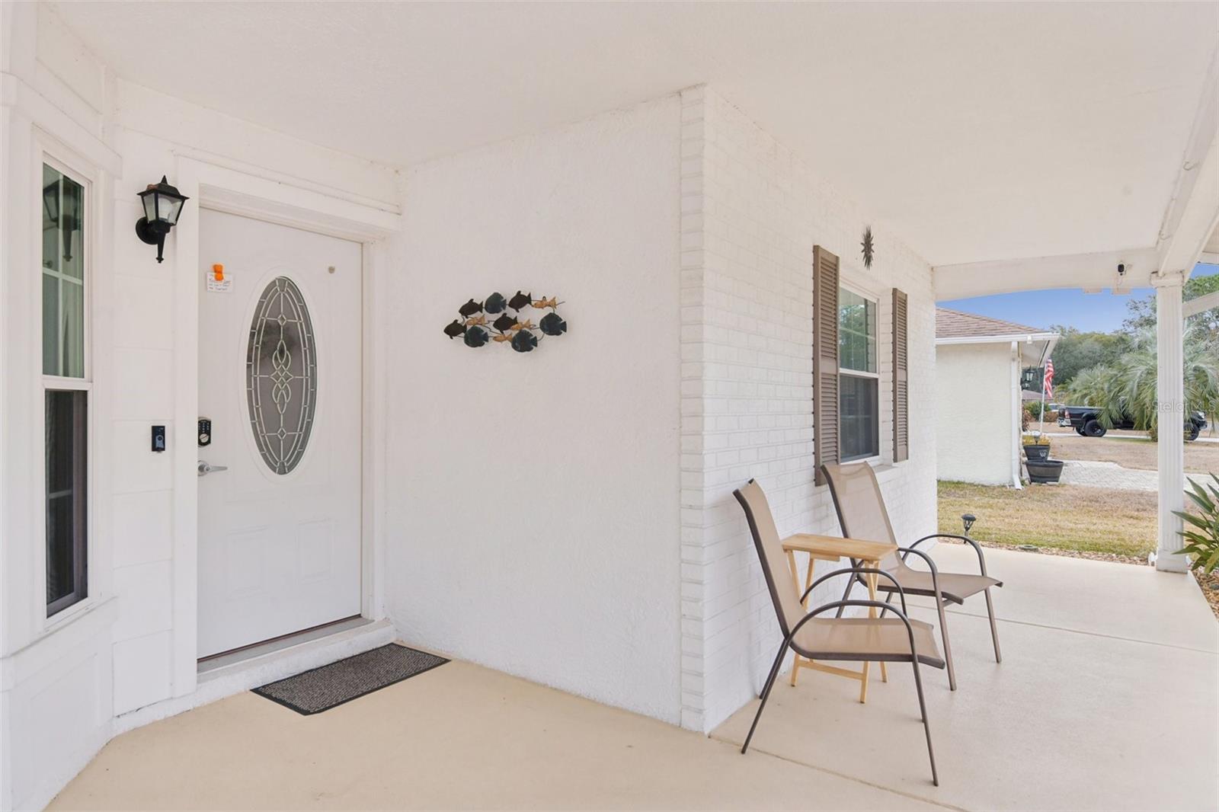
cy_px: 406
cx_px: 610
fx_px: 711
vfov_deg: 59.5
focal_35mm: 21
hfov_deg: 81.2
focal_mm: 21
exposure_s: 1/125
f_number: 8
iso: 400
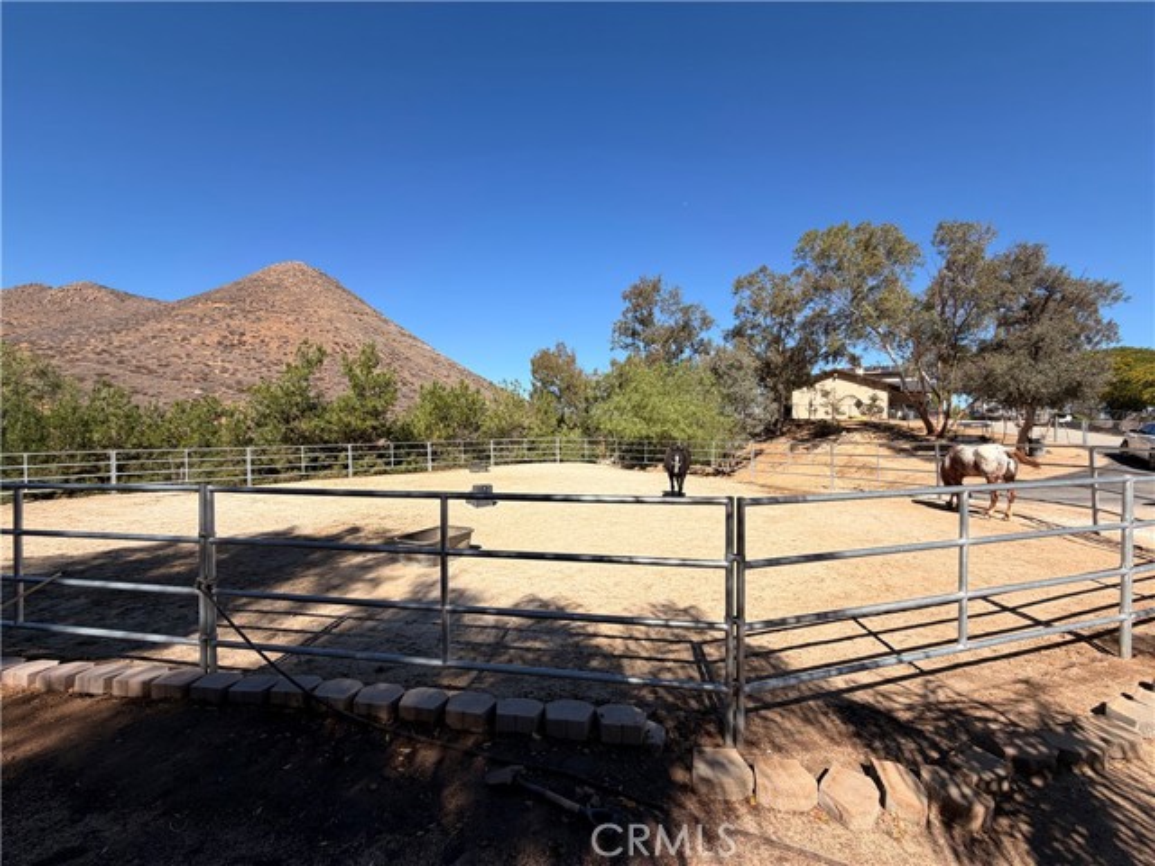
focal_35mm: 14
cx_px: 578
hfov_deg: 102.1
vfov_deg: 85.7
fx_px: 467
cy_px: 433
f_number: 2.2
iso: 20
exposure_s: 1/820
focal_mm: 2.22
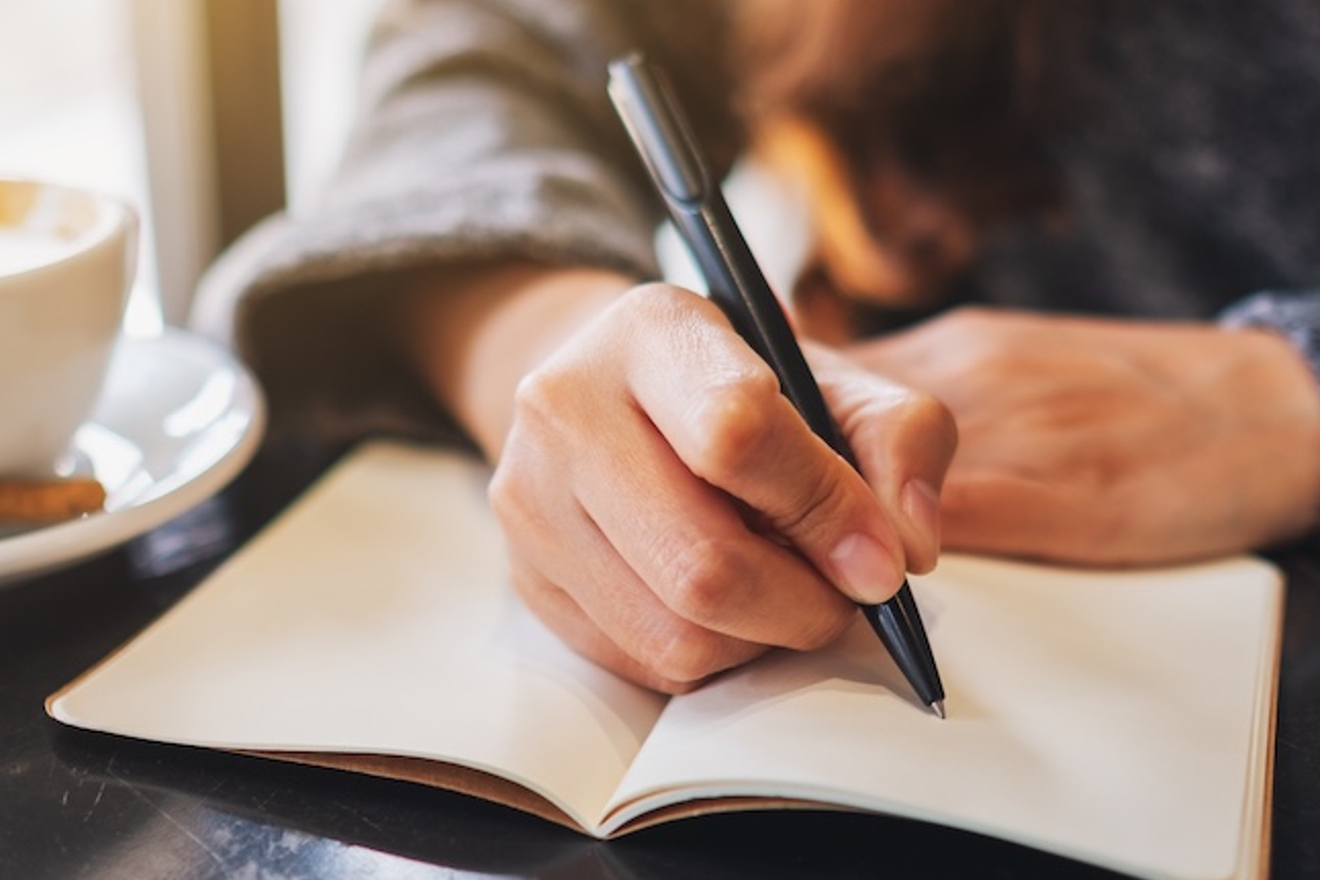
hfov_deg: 38.2
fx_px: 1907
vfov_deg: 26.0
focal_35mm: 52
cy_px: 349
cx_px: 648
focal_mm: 23
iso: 200
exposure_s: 1/240
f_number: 1.4
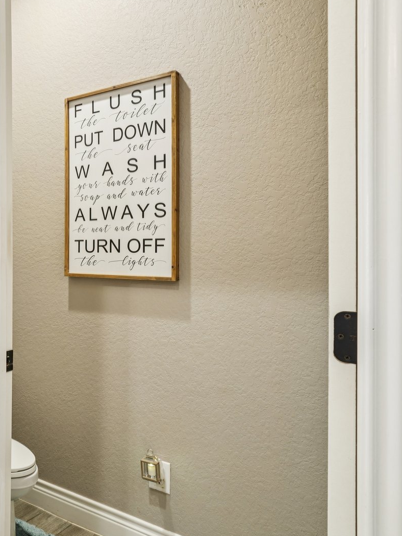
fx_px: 464
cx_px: -100
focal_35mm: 30
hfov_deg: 35.1
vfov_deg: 59.9
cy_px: 259
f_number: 8
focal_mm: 16
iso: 400
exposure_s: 1/8
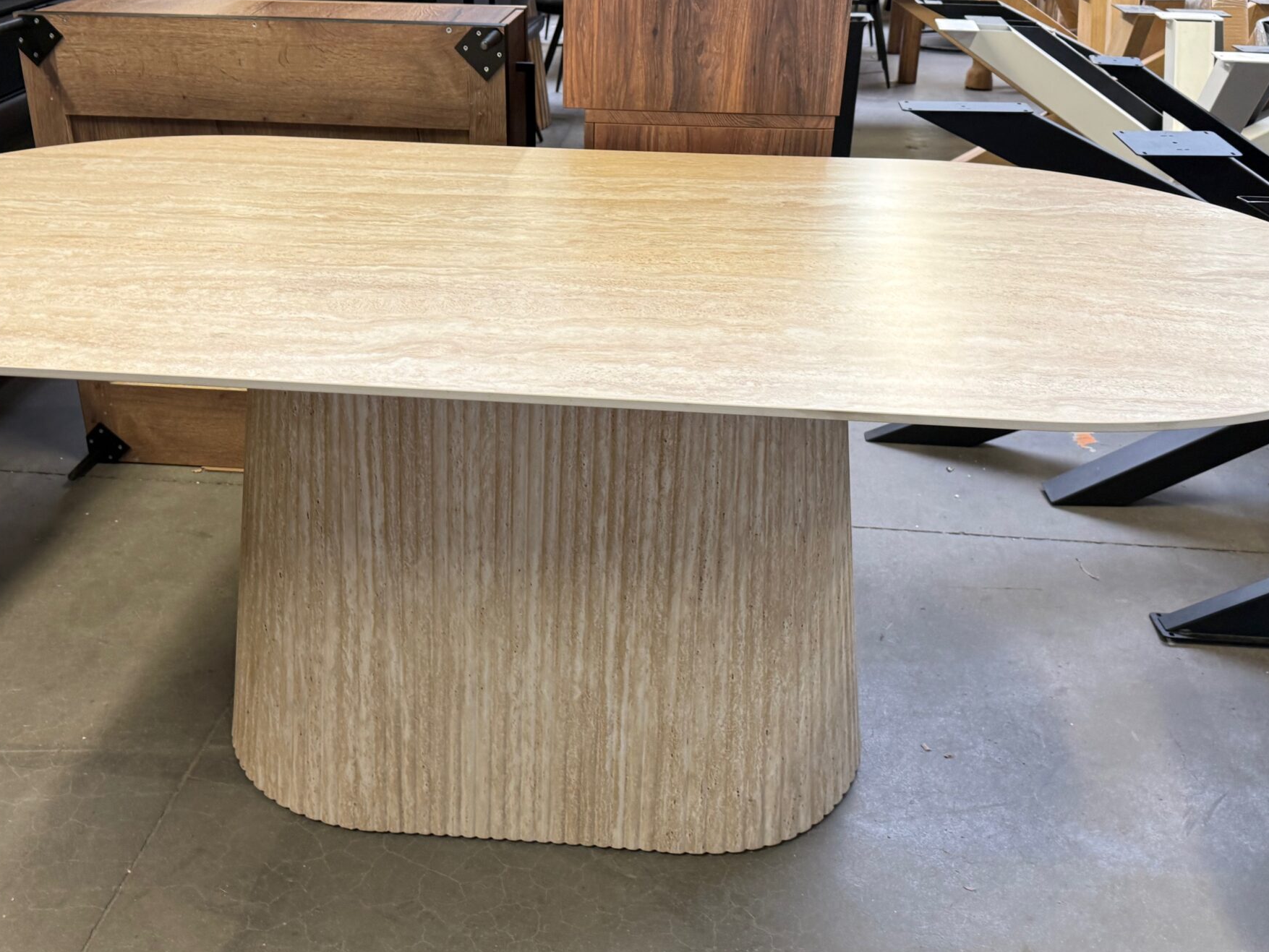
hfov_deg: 52.6
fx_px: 1283
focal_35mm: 35
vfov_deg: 40.7
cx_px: 591
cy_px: 463
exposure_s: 1/50
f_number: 1.78
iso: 160
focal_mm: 6.76
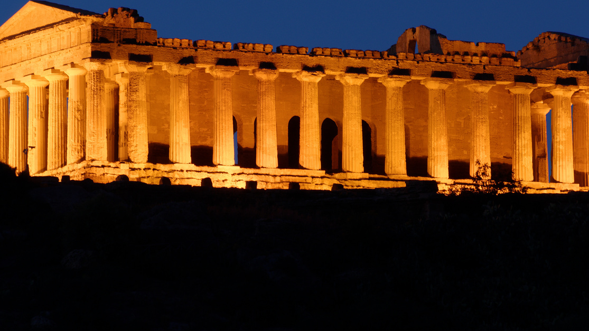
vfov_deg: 2.0
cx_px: 303
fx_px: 9292
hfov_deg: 3.6
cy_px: 133
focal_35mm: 595
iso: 100
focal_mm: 250
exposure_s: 8
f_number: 9.5
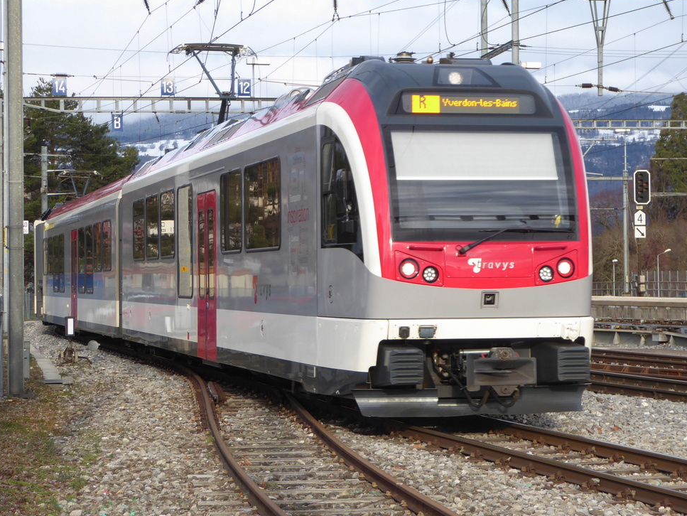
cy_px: 233
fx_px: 1946
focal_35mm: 98
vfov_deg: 15.1
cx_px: 396
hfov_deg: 20.0
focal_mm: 13.2
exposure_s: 1/160
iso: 100
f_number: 4.6
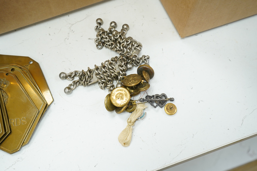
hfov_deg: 48.5
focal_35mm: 40
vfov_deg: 33.3
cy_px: 86
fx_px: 285
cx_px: 128
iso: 2500
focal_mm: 40
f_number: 7.1
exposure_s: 1/125
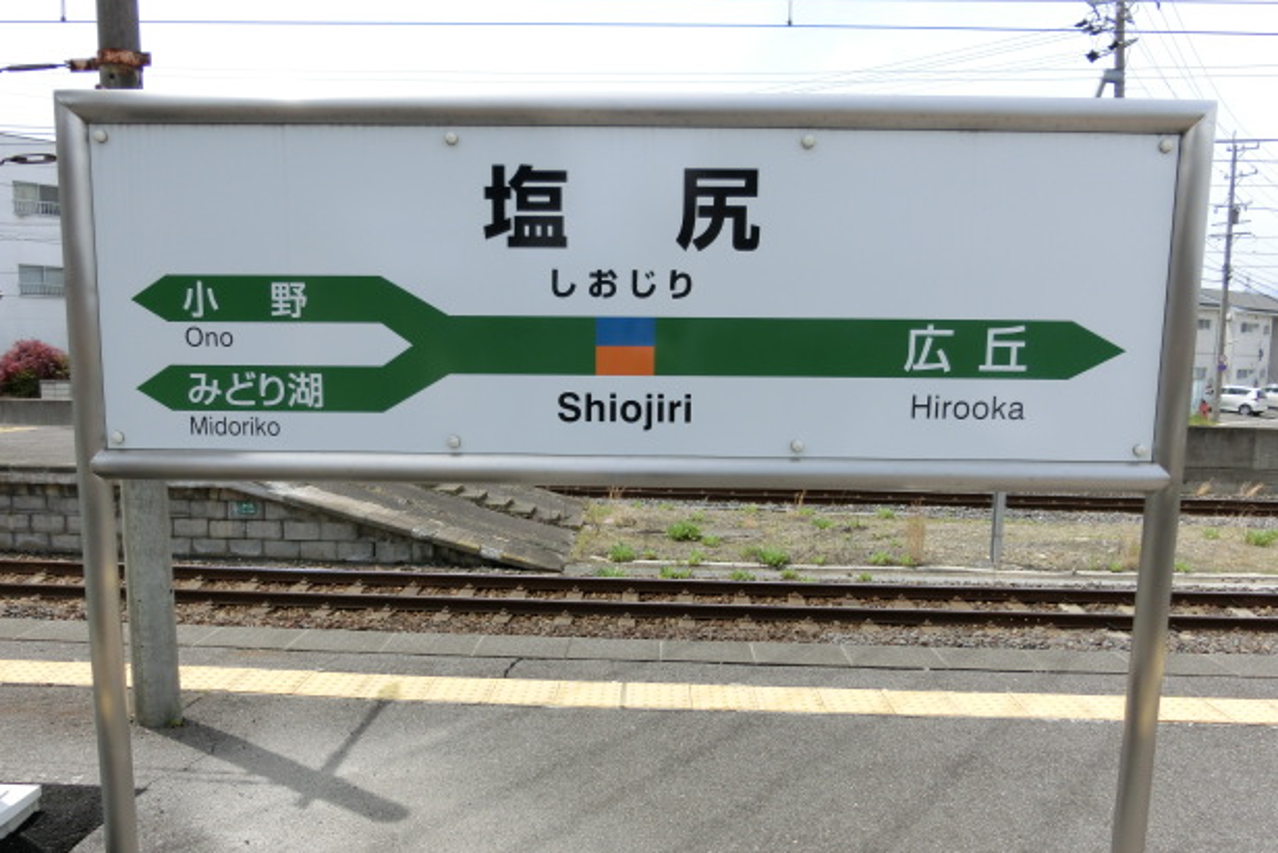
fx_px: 959
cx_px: 624
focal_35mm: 27
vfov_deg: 47.8
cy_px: 496
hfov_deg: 67.4
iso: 80
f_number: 3.5
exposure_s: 1/800
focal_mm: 4.5
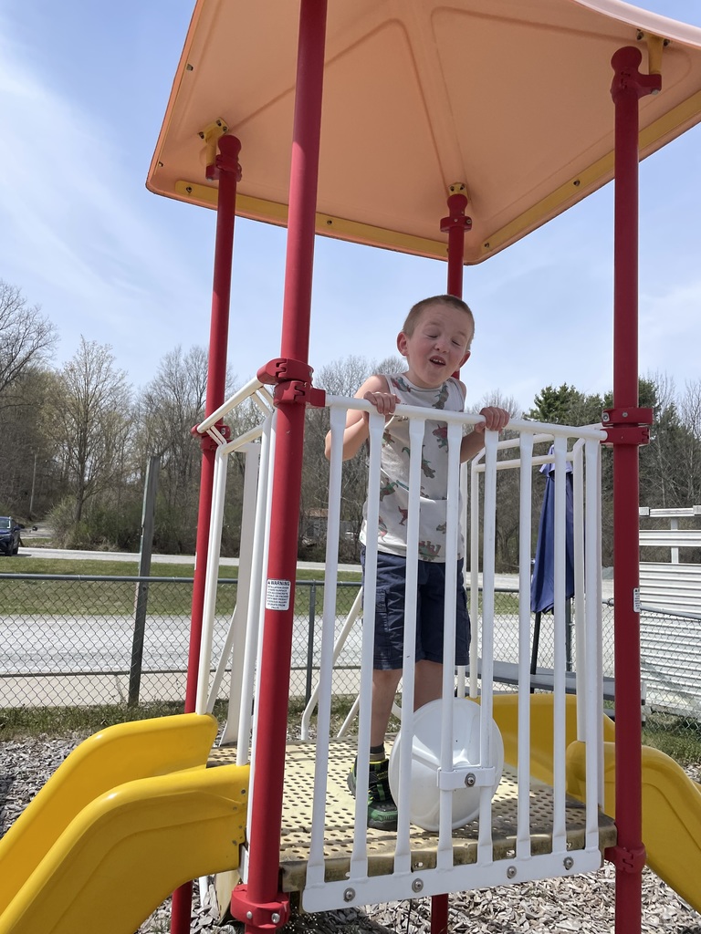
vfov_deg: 67.3
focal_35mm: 26
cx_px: 350
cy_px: 467
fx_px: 702
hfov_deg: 53.1
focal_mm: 4.2
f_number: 1.6
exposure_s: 1/5051
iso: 32
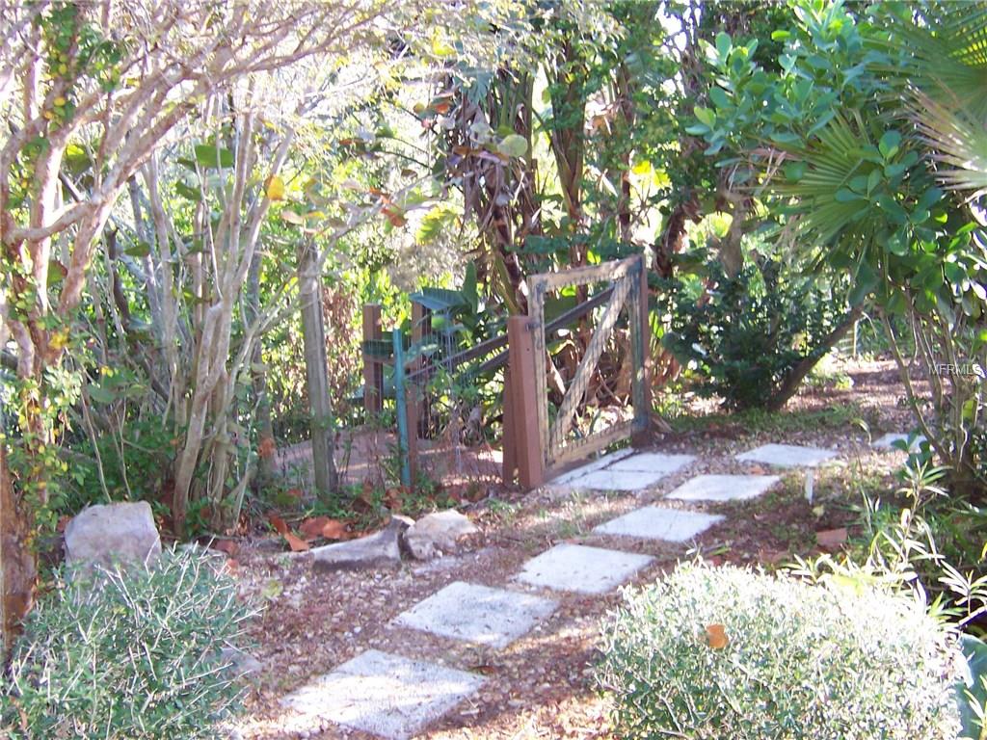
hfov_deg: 51.4
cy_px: 370
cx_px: 494
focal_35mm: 36
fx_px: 1026
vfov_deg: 39.7
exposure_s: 1/60
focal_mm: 5.6
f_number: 2.8
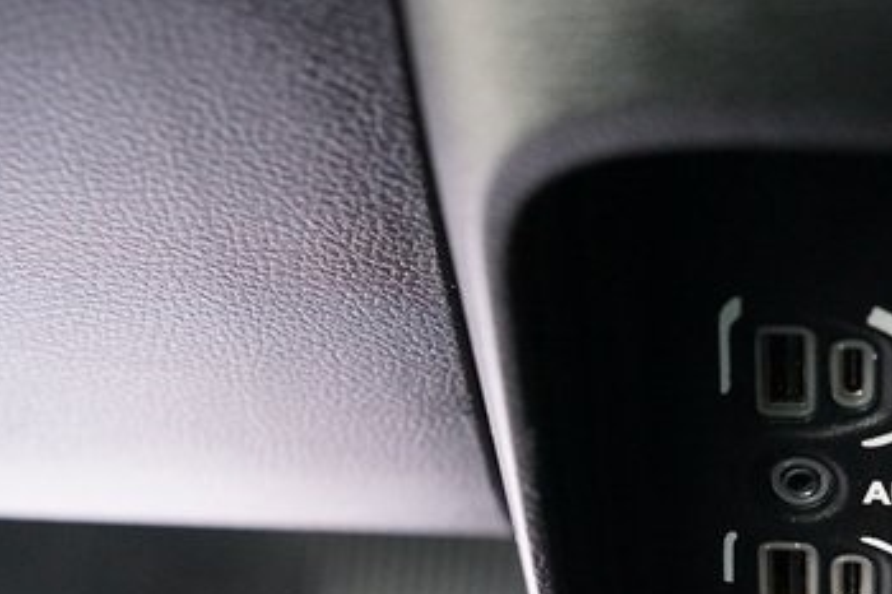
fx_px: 2675
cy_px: 498
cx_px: 754
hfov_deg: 18.7
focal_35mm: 108
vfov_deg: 12.6
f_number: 4
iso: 6400
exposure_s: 1/60
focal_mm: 59
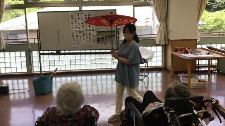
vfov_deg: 34.4
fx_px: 203
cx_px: 112
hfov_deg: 58.0
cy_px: 47
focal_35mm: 34
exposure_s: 1/60
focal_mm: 3.3
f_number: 2.4
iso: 25
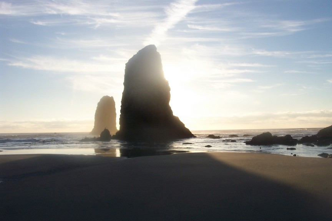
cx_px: 166
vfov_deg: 35.1
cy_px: 110
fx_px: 350
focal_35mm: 38
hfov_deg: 50.7
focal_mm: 8
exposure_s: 1/1000
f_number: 4.8
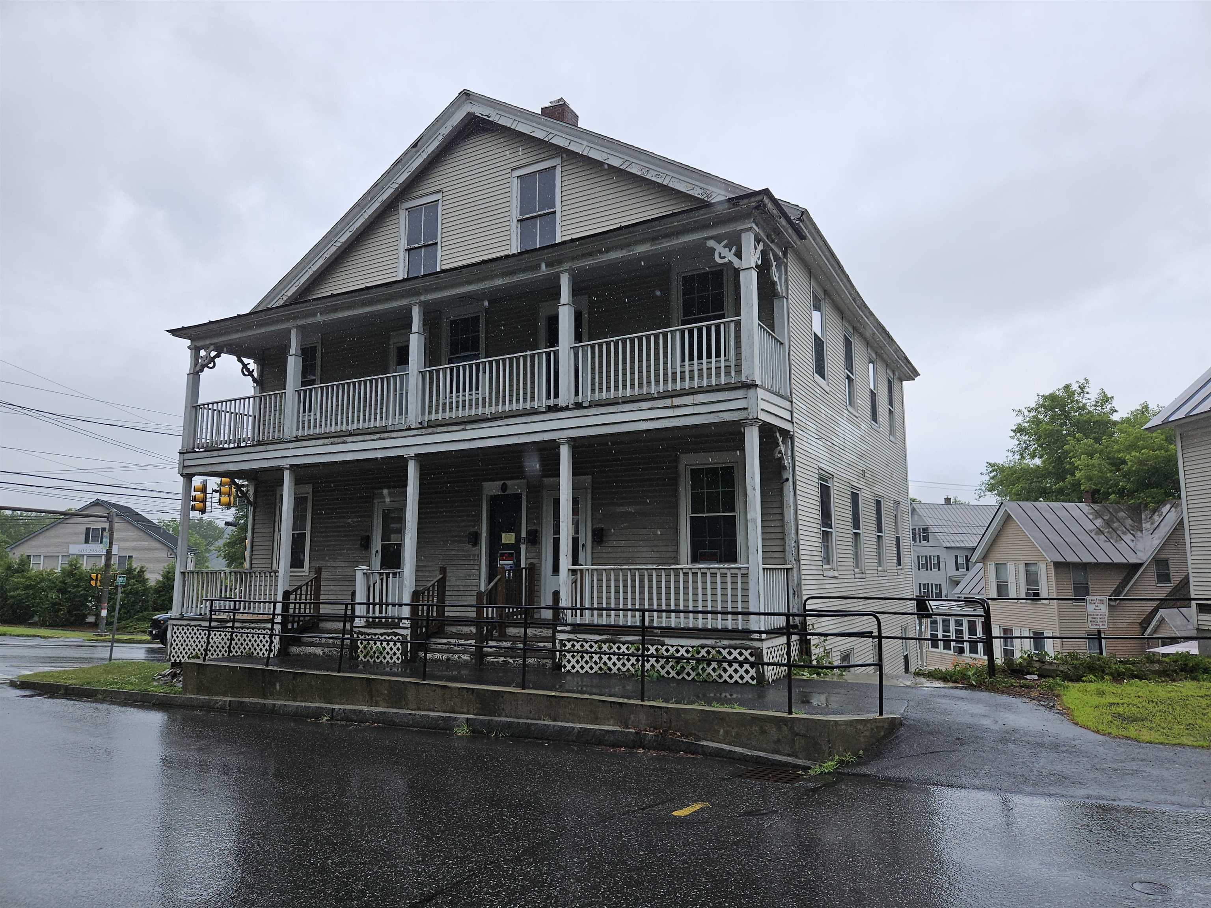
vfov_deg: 58.9
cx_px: 606
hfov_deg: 73.9
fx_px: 805
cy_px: 454
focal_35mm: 23
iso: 25
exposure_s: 1/1024
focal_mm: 5.4
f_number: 1.8
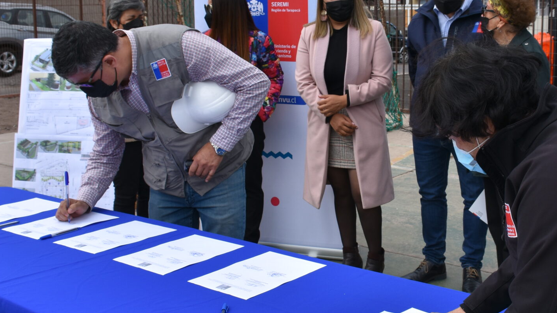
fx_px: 753
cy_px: 118
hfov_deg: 40.2
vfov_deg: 23.4
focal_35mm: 51
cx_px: 359
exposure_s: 1/500
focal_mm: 18
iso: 160
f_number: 8
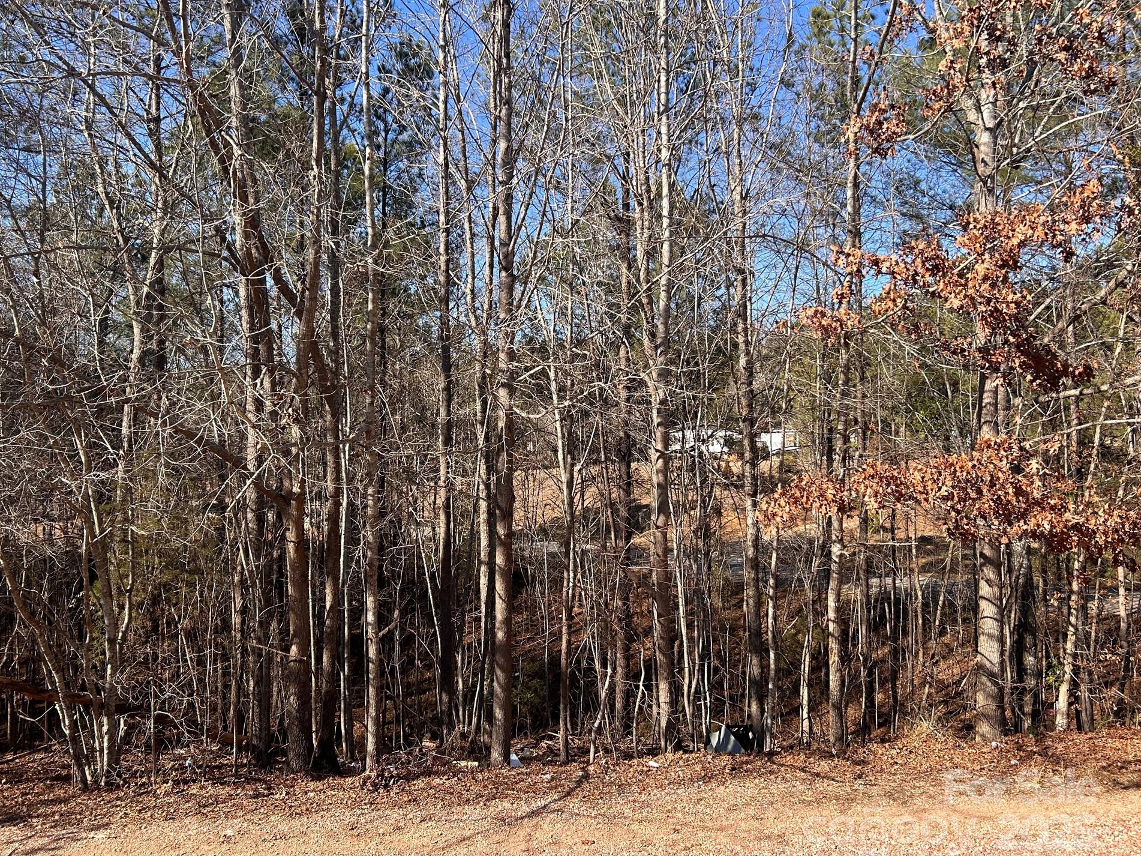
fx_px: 923
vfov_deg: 49.7
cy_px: 421
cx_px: 528
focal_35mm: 28
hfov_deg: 63.4
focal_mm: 5.7
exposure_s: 1/1295
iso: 50
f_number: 1.5
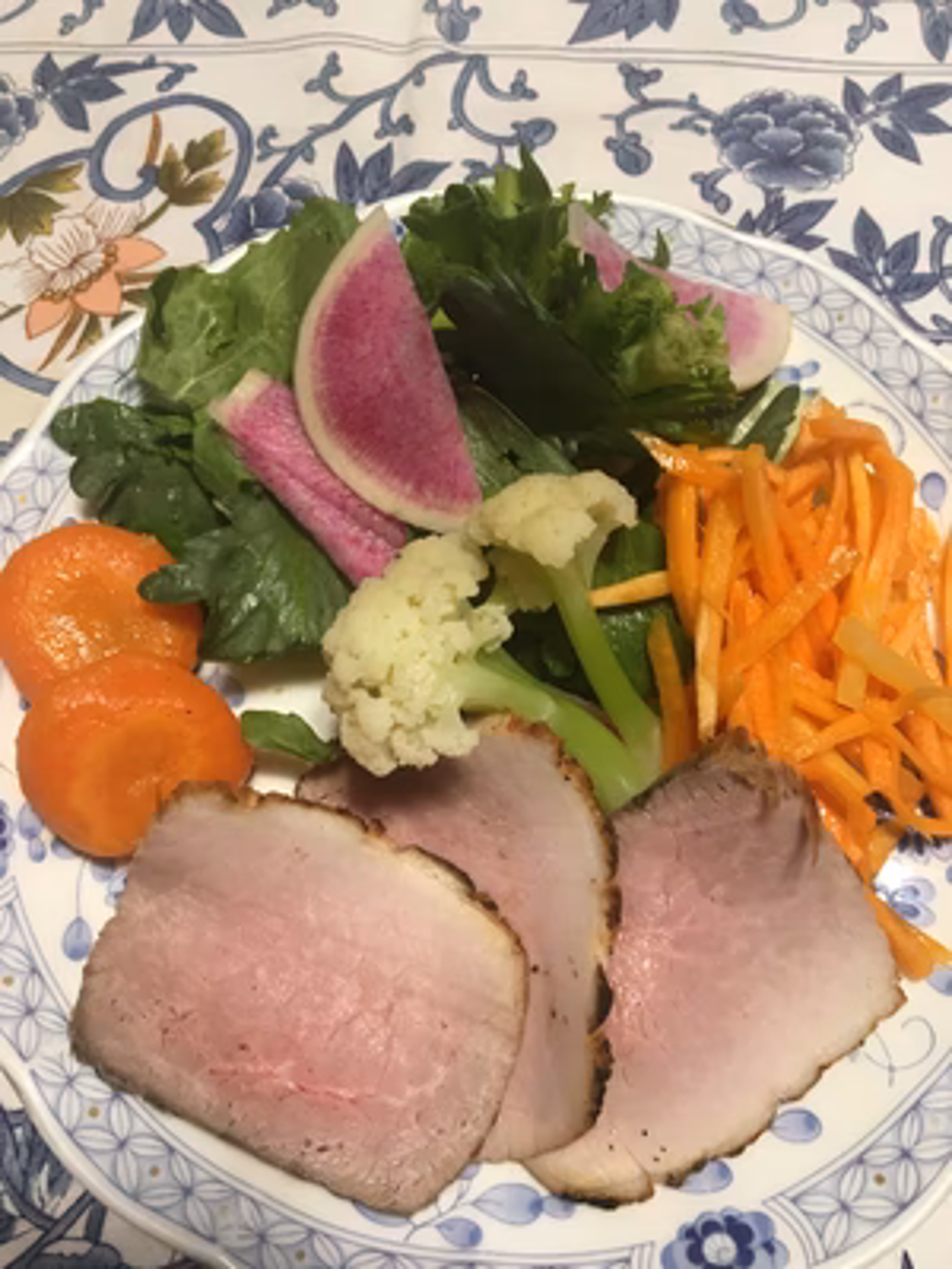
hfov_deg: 48.2
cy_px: 634
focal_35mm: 29
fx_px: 1063
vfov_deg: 61.7
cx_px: 476
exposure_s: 1/30
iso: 80
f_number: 2.2
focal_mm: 4.15
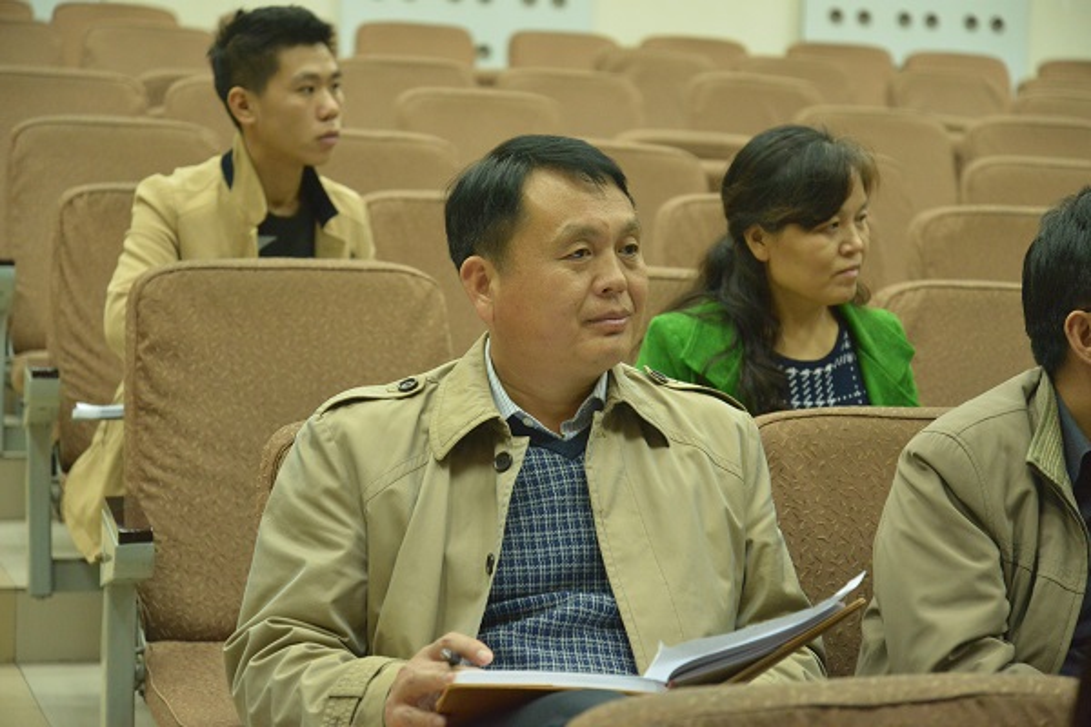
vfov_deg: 16.1
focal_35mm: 85
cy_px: 364
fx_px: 2576
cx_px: 546
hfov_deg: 23.9
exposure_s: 1/100
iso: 6400
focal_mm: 85
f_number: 4.5
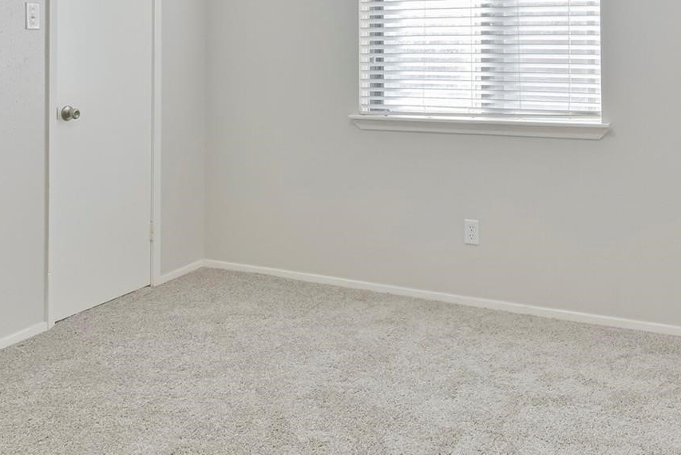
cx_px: 348
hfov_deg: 53.1
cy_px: 67
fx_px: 681
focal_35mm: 36
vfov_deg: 35.2
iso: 400
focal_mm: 10
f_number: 8
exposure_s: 1/40
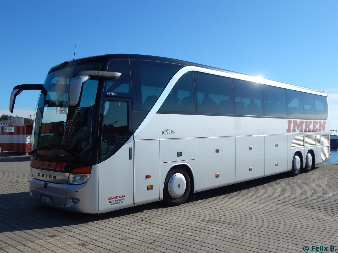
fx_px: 332
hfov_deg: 54.0
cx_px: 169
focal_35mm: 34
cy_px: 126
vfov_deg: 41.8
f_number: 6.7
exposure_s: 1/800
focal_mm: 6.1
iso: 125
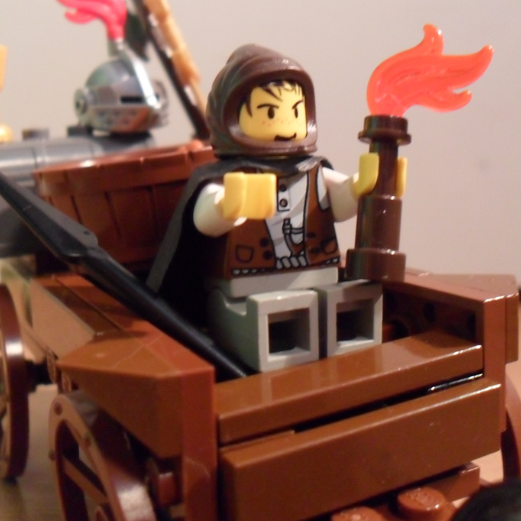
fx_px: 817
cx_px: 262
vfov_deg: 35.3
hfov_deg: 35.4
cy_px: 234
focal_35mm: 48
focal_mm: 6.3
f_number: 3
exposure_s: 1/6
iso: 400
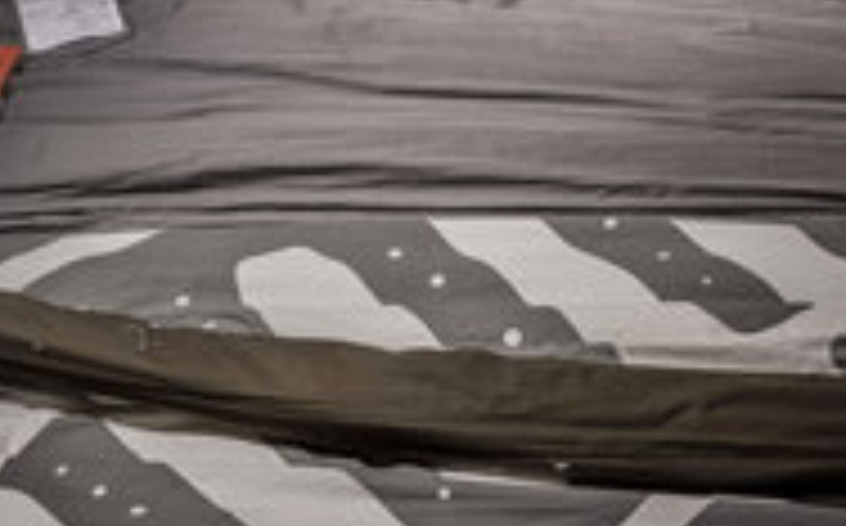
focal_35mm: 114
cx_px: 796
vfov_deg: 11.4
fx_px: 2625
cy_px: 31
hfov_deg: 18.0
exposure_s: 1/200
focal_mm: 35
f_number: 5
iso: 1600
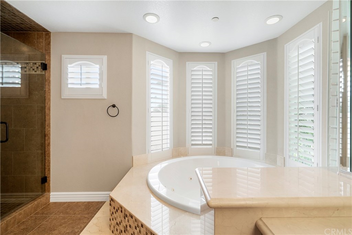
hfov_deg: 96.7
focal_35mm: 16
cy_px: 118
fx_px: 157
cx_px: 176
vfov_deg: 73.8
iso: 200
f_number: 6.3
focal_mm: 16
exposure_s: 1/60
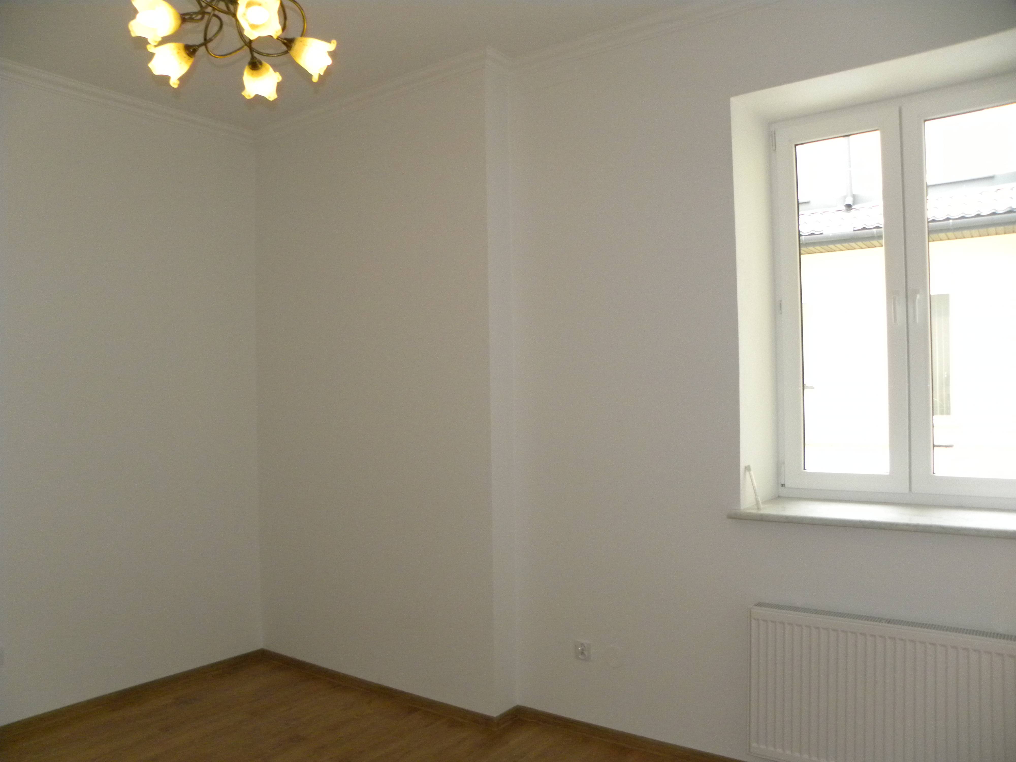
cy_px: 381
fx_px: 792
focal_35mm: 27
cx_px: 508
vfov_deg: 51.4
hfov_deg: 65.3
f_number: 2.8
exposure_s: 1/30
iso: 400
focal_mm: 4.8
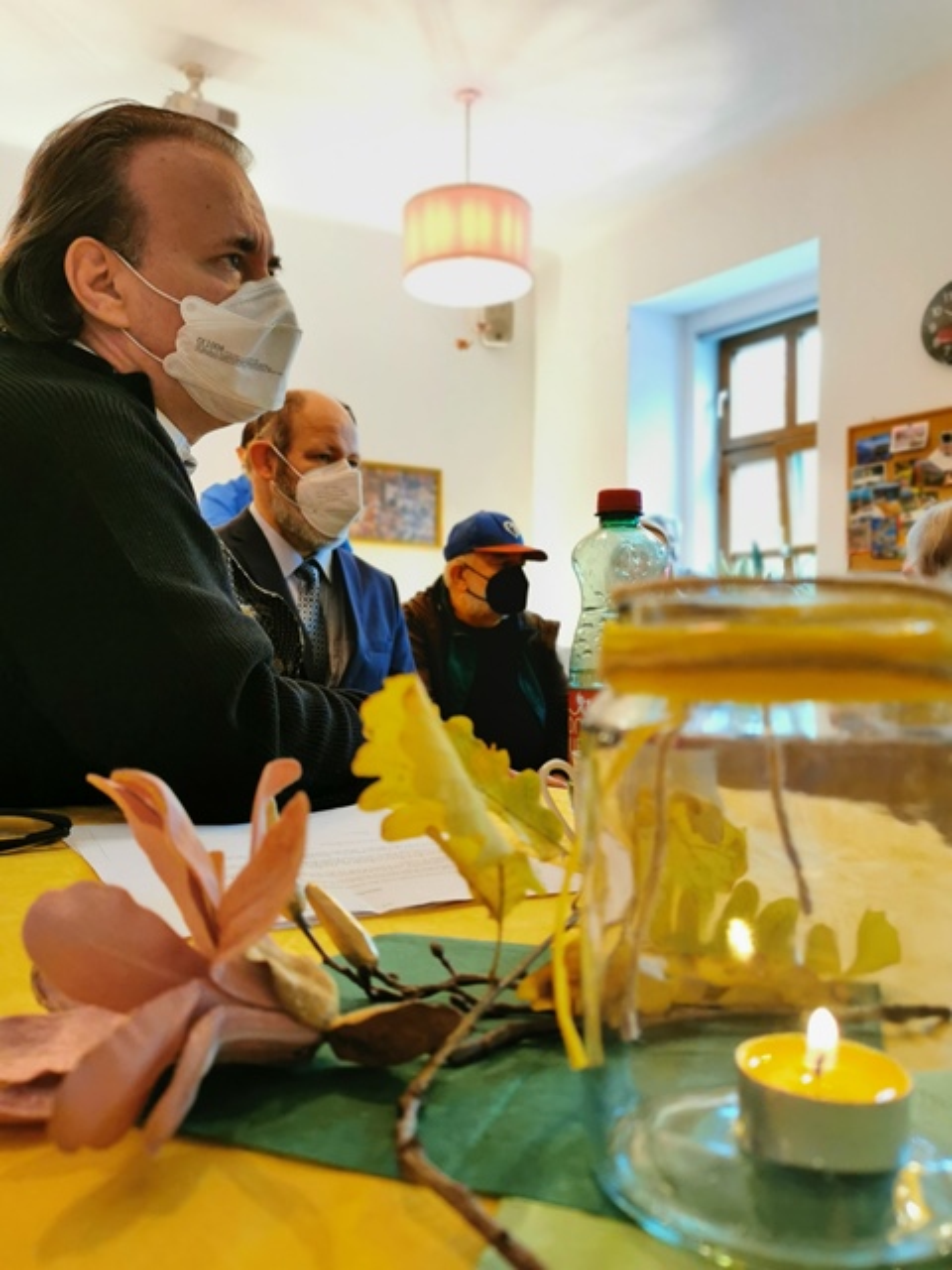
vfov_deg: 61.7
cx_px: 476
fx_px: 1063
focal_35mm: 29
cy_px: 635
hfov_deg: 48.2
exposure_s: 1/50
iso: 160
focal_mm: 5.58
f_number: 1.8
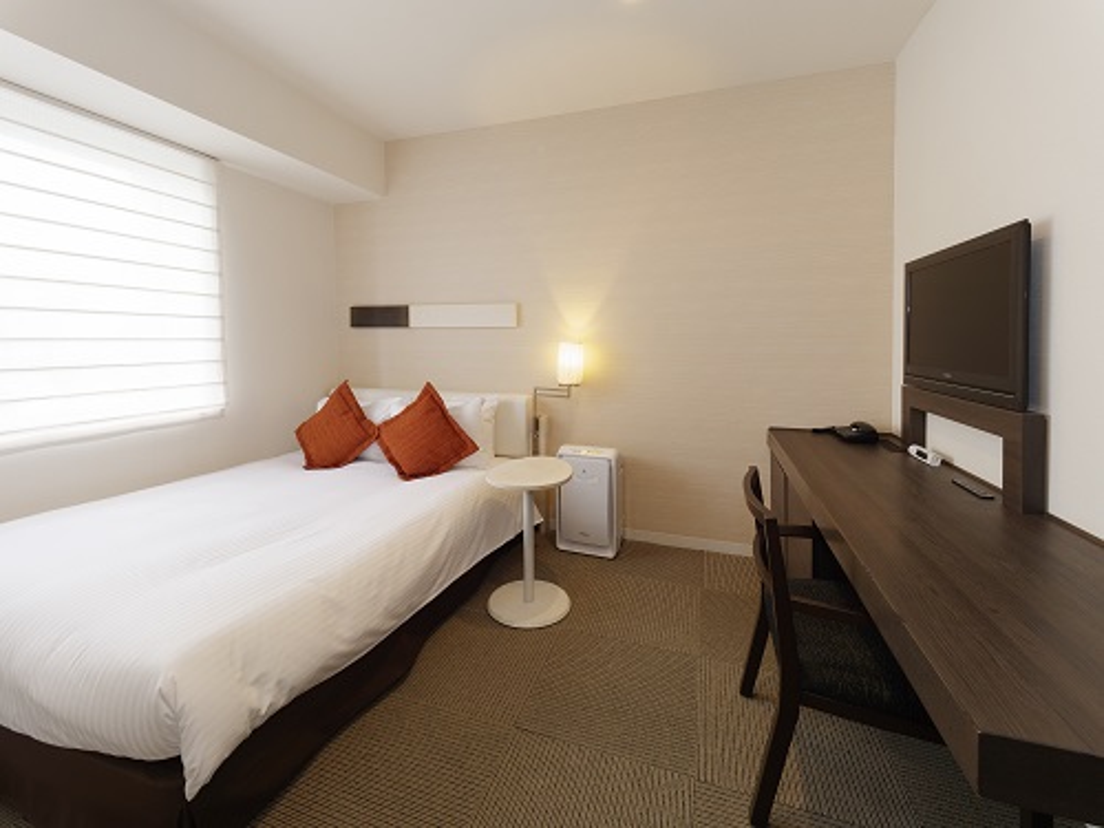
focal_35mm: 14
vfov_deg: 85.7
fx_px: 446
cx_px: 552
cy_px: 414
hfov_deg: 102.1
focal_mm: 7
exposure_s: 1/4
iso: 200
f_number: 6.3
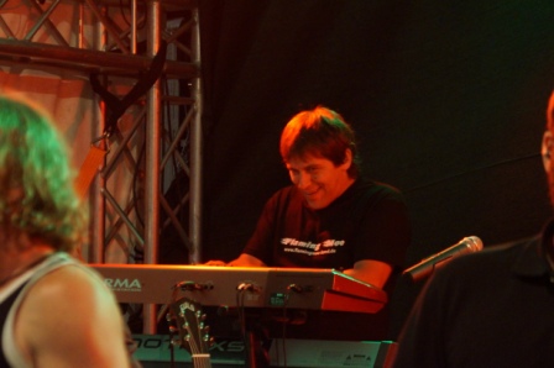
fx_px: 2307
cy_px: 184
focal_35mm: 150
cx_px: 277
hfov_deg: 13.7
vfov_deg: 9.1
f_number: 5.6
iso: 3200
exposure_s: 1/60
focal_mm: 100
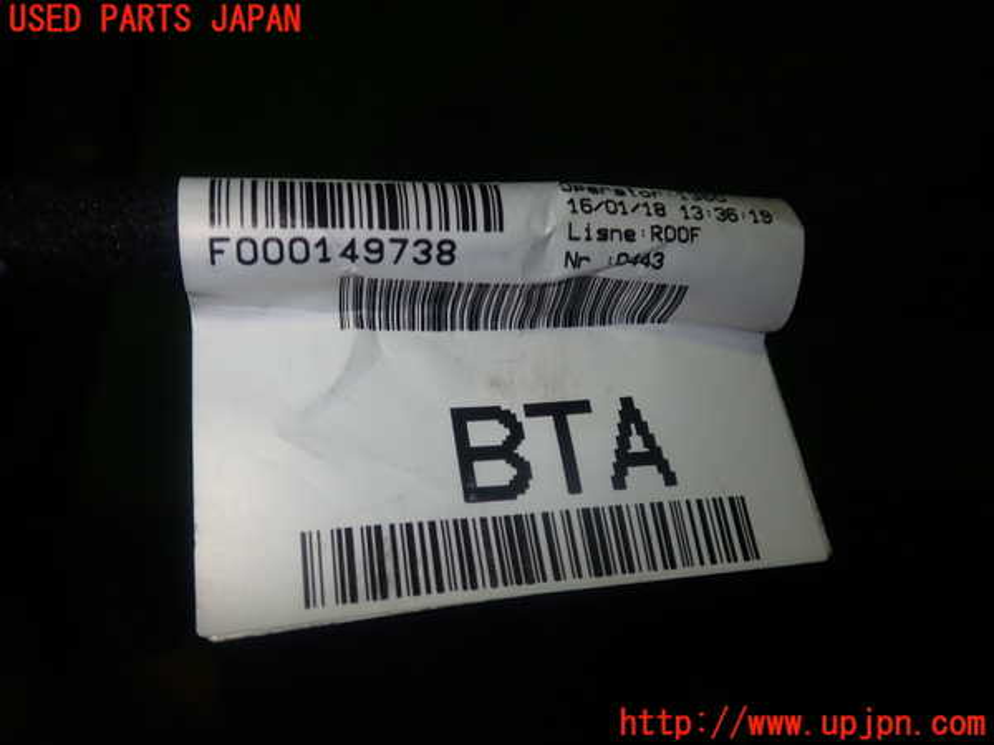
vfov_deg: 46.8
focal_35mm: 30
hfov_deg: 60.0
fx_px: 861
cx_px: 497
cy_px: 372
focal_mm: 5.4
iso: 100
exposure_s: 1/30
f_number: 6.3
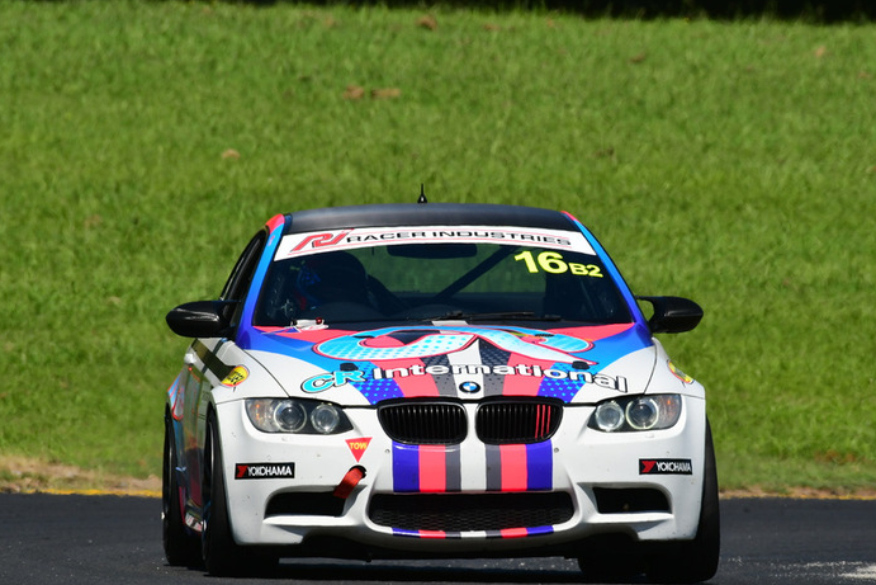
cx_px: 484
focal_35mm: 868
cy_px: 336
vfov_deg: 1.6
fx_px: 21124
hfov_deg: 2.4
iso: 320
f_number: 11
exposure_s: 1/640
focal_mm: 500
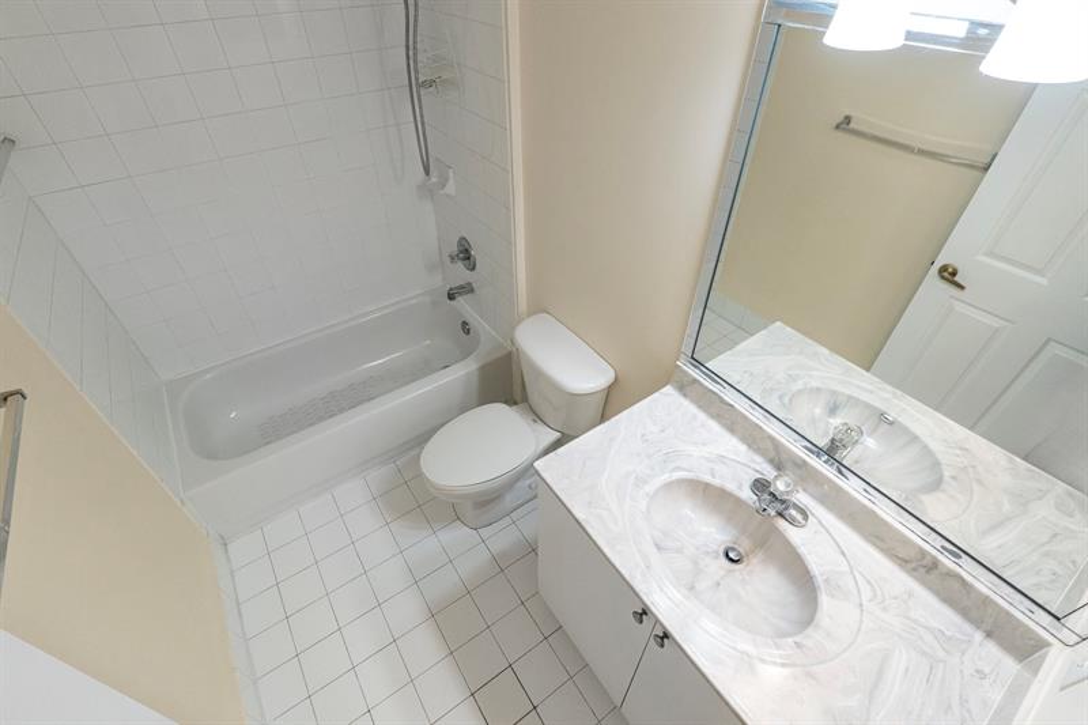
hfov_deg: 95.0
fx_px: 499
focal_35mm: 16
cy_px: 362
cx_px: 544
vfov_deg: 72.0
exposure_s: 1/200
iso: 800
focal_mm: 11
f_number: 4
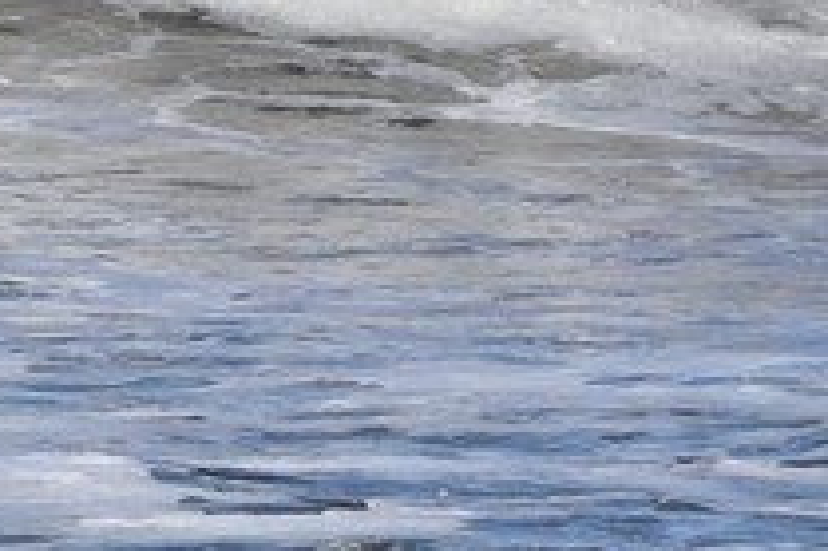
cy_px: -63
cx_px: -1993
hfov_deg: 1.3
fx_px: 35184
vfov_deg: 0.9
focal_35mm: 1531
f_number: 22
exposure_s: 1/320
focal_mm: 200
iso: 400
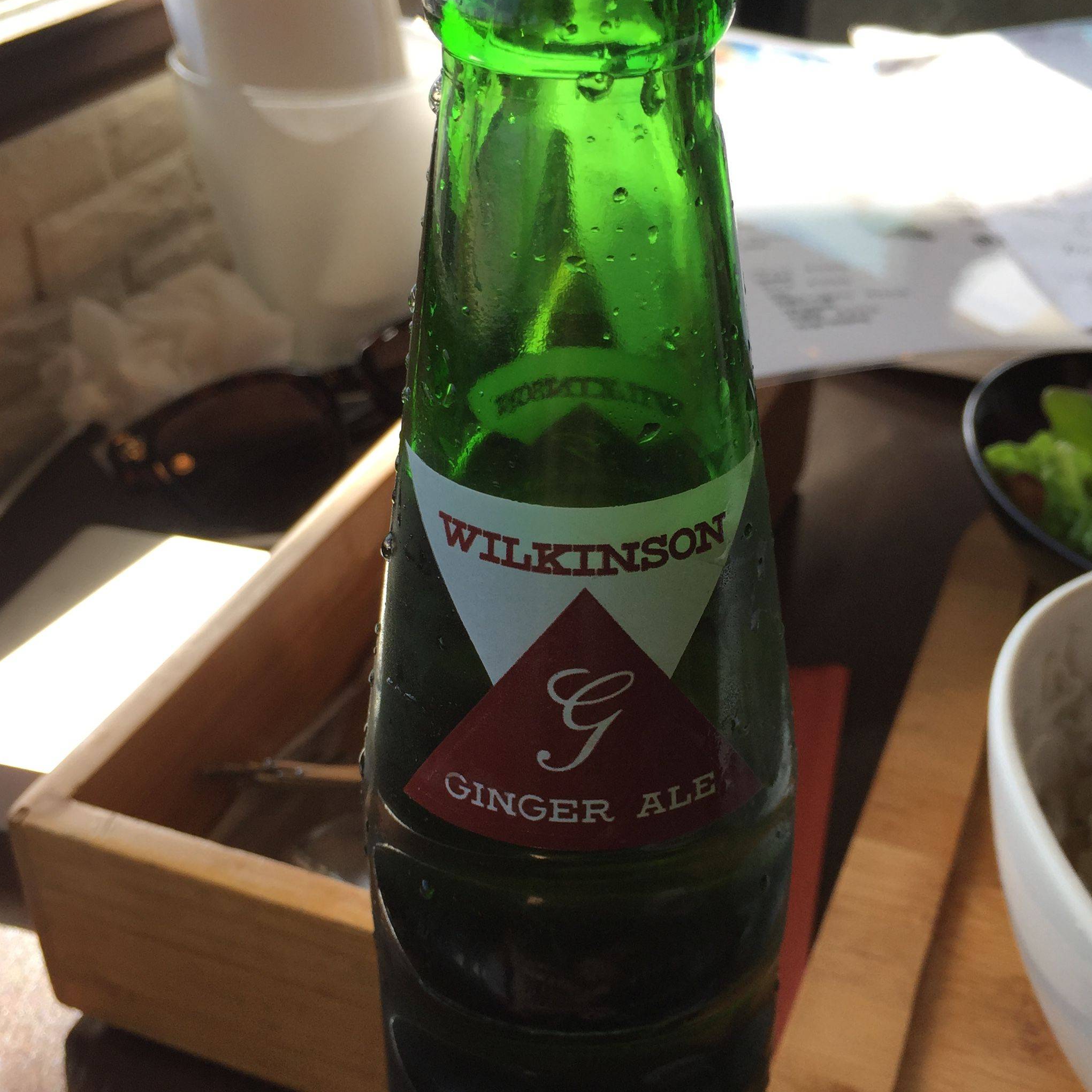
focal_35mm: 41
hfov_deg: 40.9
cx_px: 578
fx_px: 1463
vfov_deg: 40.8
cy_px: 628
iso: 32
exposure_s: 1/482
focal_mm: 4.15
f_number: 2.2
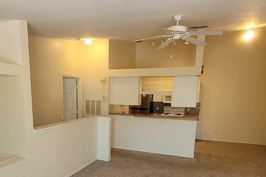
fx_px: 200
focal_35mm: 27
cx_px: 113
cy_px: 132
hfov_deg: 67.0
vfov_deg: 46.3
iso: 250
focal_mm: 1.74
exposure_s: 1/60
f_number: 2.2
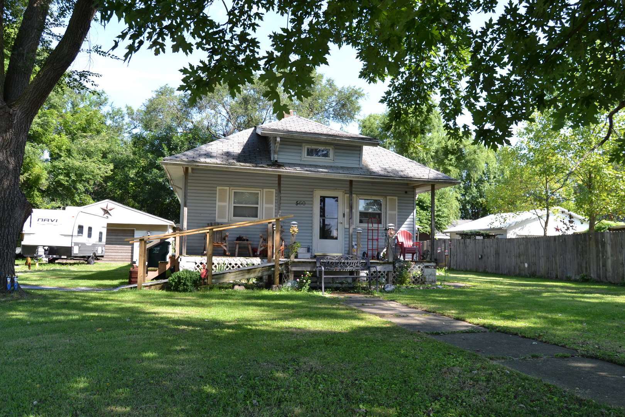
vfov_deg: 47.9
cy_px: 208
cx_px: 312
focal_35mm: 27
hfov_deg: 67.4
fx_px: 469
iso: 100
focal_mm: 18
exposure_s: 1/100
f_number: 6.3
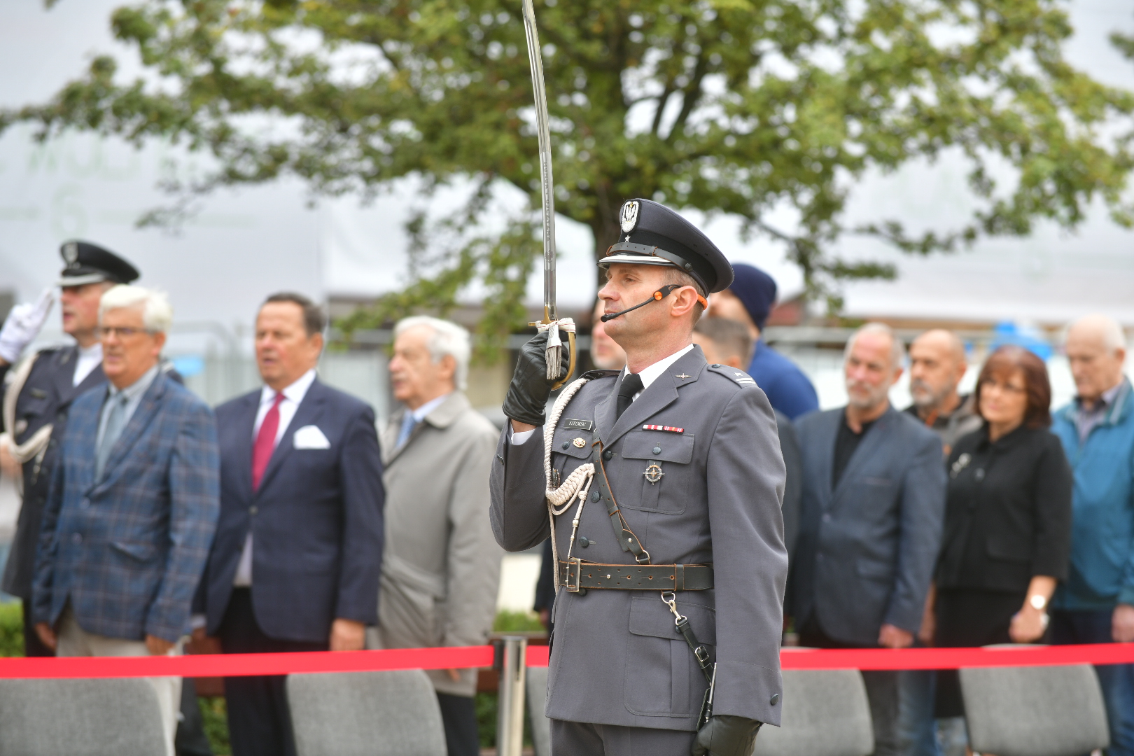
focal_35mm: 200
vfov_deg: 6.9
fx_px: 6300
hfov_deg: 10.3
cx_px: 567
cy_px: 378
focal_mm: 200
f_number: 5
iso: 100
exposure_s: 1/100
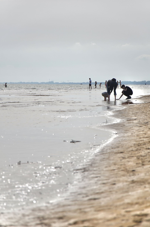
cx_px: 75
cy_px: 114
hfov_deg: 8.7
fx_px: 989
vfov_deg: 13.1
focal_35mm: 158
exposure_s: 1/1250
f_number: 5.6
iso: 100
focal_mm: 105
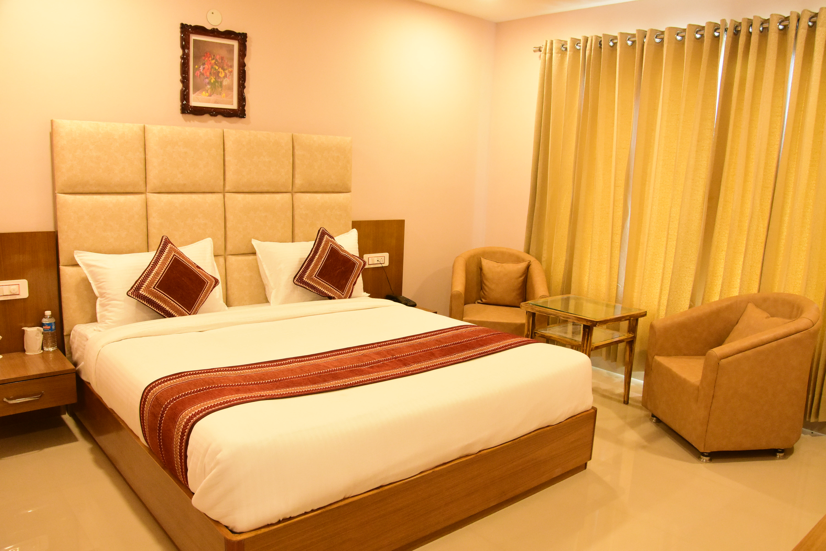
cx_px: 413
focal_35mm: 27
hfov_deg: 67.4
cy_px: 276
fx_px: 619
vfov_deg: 47.9
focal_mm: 18
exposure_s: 1/60
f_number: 5.6
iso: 4000
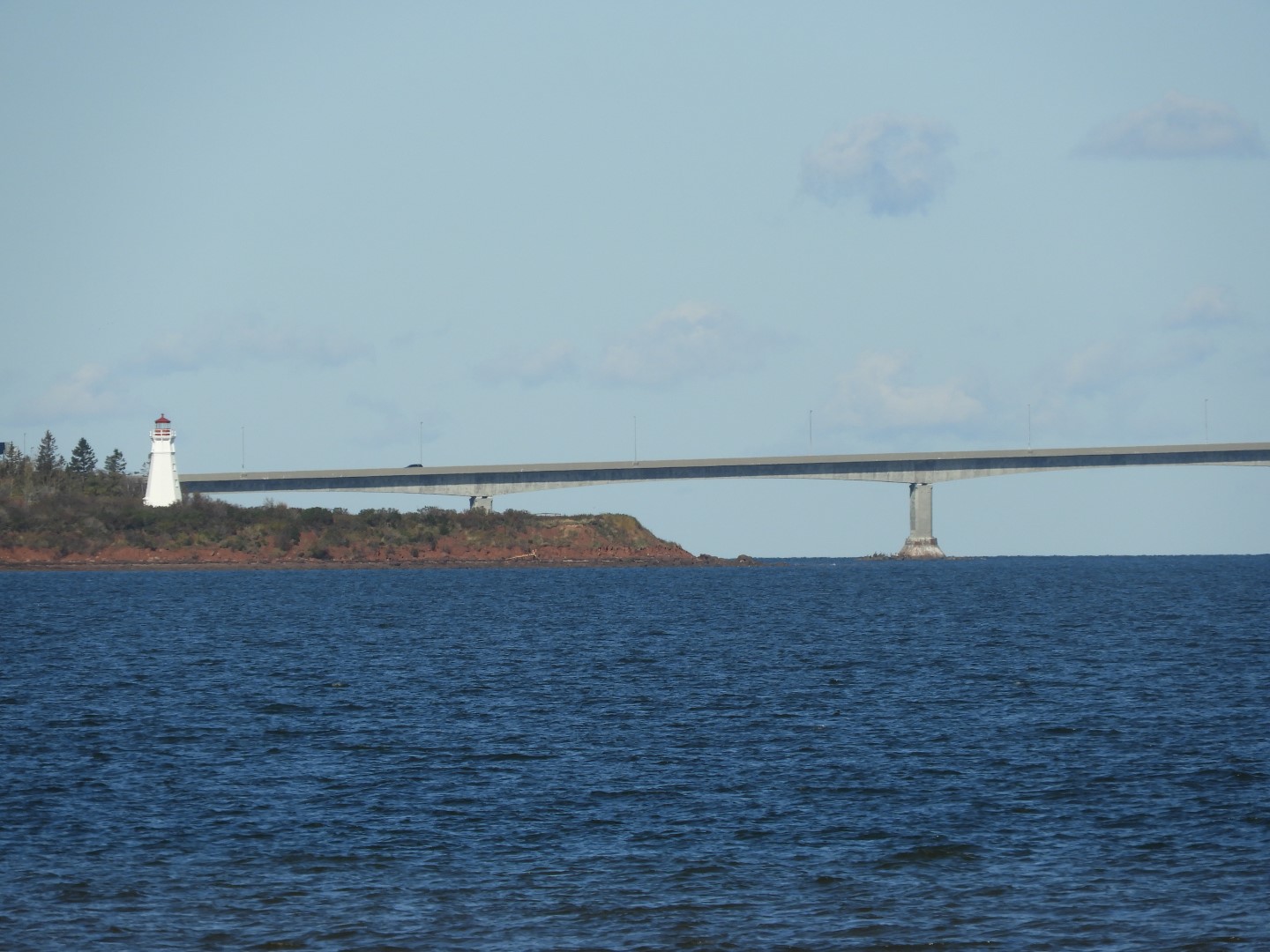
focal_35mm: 600
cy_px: 476
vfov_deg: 2.5
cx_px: 635
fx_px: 22013
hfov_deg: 3.3
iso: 100
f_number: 5.6
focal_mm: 107.5
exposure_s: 1/1000
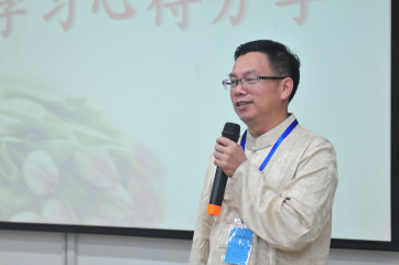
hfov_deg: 14.5
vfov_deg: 9.6
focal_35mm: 142
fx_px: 1571
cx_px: 145
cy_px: 94
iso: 200
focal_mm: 70
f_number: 2.8
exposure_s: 1/50
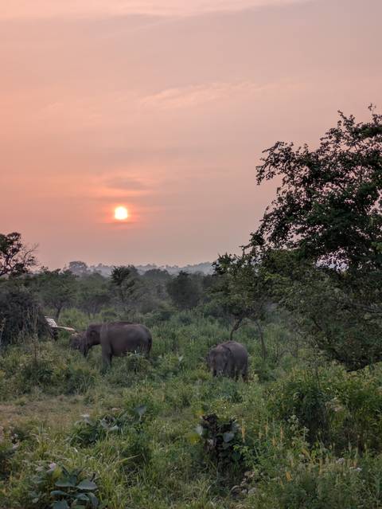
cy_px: 254
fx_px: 750
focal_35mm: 51
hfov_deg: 28.6
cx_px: 191
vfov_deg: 37.5
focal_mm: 5.43
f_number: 1.89
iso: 53
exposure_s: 1/1395
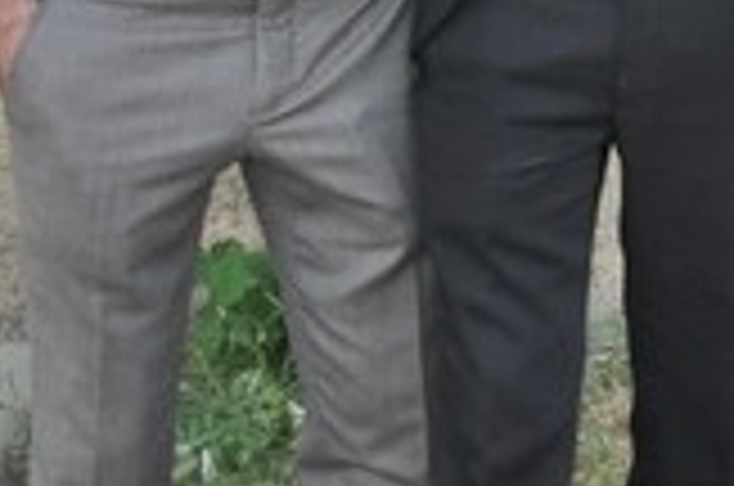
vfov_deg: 7.0
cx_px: 1337
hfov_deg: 10.1
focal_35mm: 193
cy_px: -52
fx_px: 3927
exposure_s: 1/200
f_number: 10
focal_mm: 30
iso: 1250
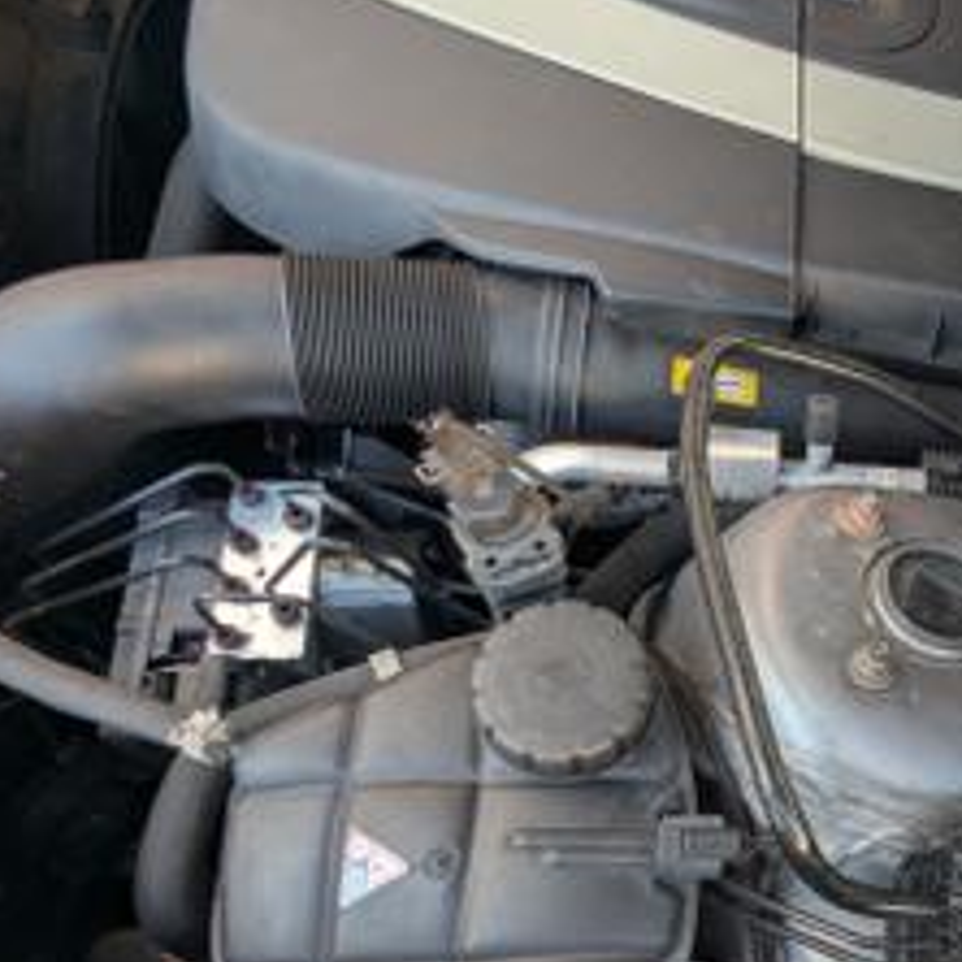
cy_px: 663
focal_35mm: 32
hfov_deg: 45.3
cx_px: 901
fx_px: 1006
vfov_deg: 49.9
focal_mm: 2.35
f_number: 2.2
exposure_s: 1/56
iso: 57
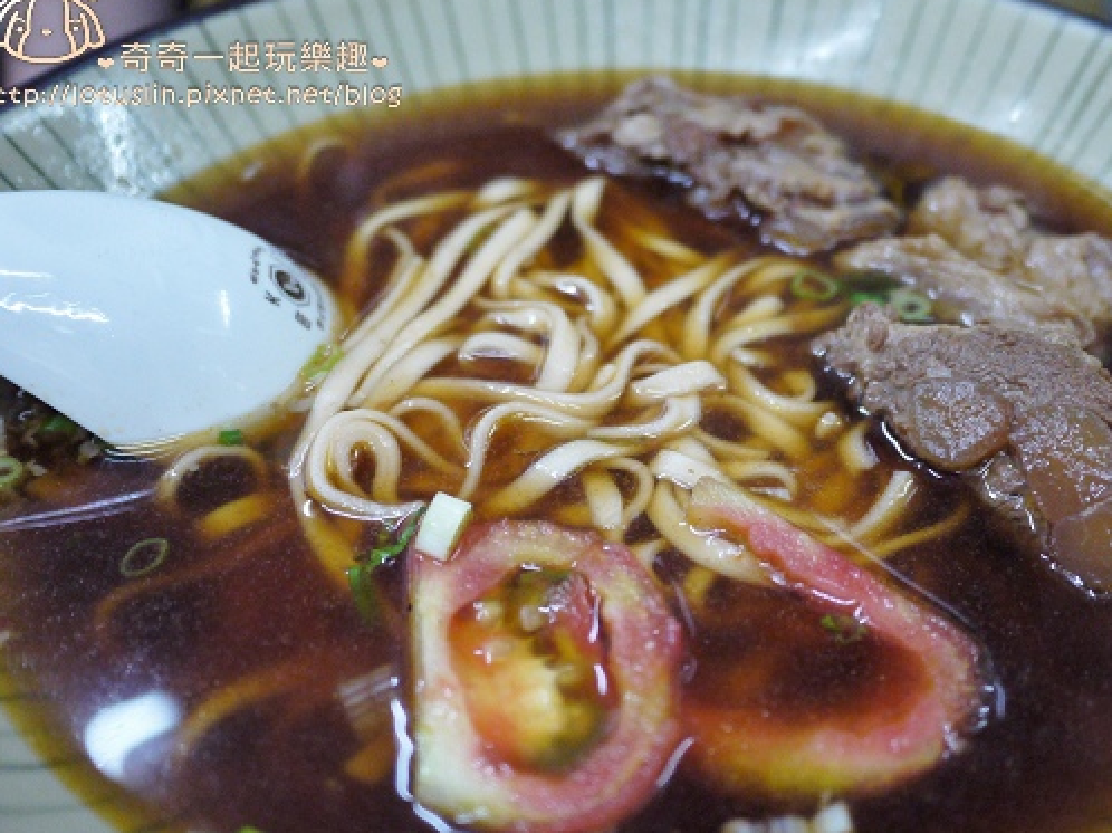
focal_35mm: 36
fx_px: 1156
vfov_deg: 39.5
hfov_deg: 51.0
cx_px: 670
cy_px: 485
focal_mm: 14
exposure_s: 1/125
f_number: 2.5
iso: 800
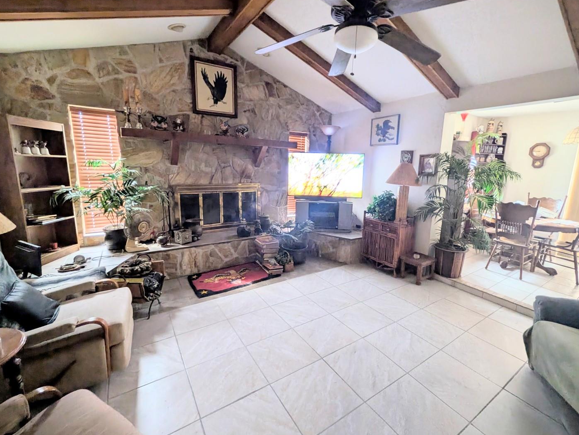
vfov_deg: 78.1
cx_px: 311
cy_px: 210
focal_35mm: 16
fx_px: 268
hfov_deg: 94.3
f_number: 2.2
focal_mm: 1.83
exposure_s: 1/12
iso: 137
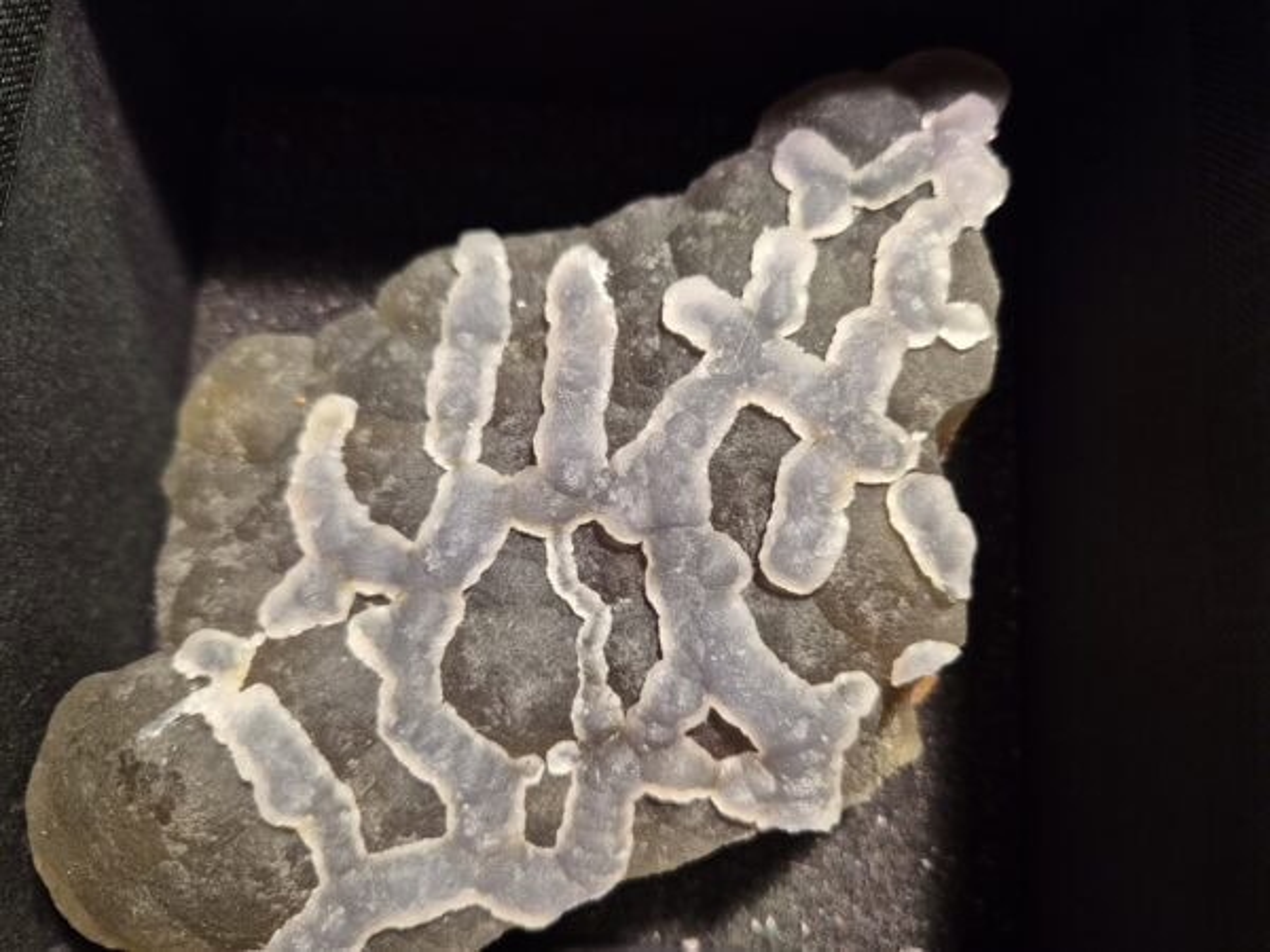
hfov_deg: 73.9
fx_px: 844
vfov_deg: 58.9
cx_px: 635
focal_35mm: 23
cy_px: 476
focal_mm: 5.4
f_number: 1.8
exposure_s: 1/100
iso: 320
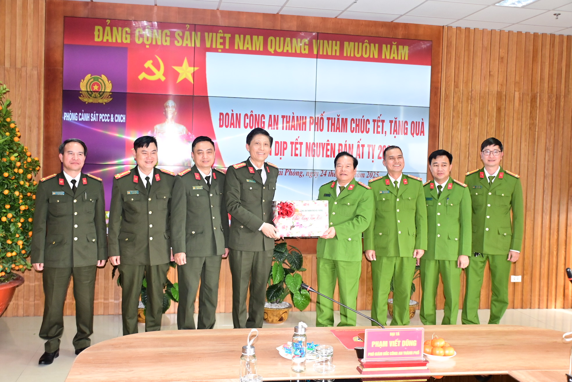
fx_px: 620
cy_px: 191
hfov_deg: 49.6
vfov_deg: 34.2
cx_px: 286
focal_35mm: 39
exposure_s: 1/200
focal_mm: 26
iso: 1600
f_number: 3.8
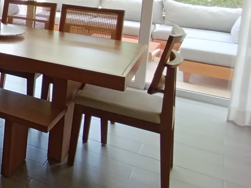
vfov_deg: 25.3
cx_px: -167
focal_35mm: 54
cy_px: -13
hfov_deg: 23.8
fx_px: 392
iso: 200
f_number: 2.2
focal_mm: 1.65
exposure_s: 1/100
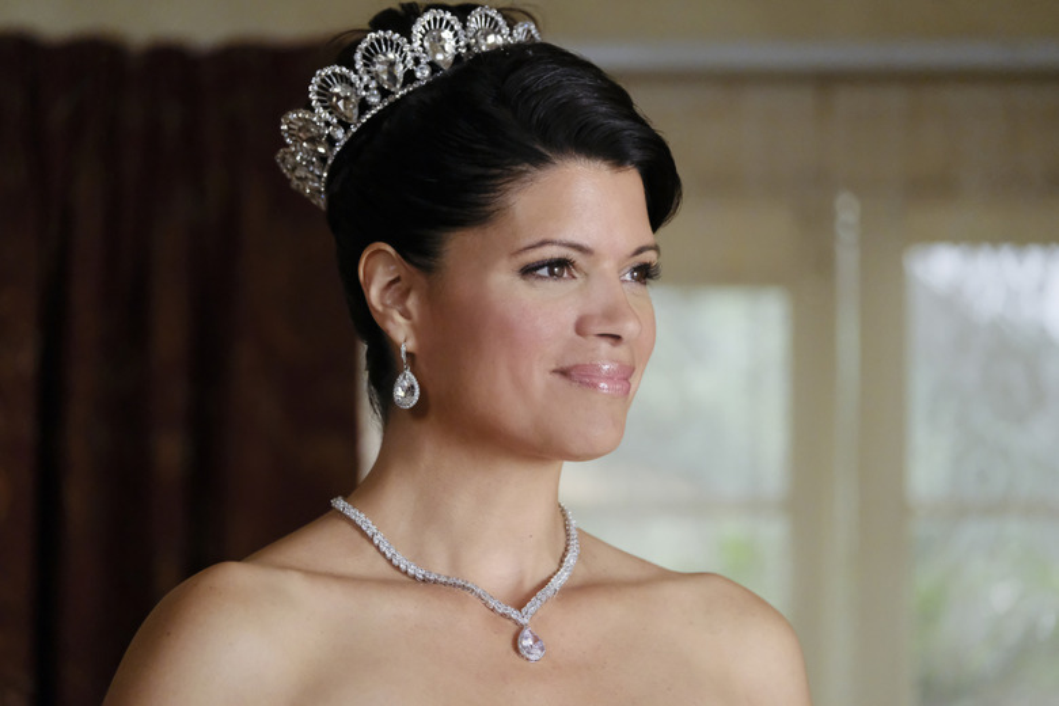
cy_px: 353
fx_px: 5942
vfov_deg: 6.8
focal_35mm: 202
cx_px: 530
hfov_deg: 10.2
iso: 6400
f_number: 2.8
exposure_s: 1/125
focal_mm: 134.4
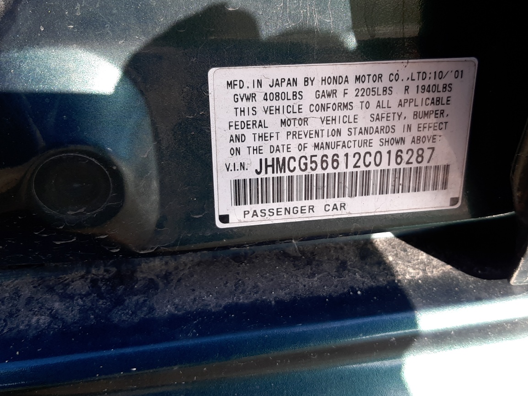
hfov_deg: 51.2
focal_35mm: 36
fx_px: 549
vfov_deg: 39.5
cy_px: 154
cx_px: 300
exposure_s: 1/385
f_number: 1.7
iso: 40
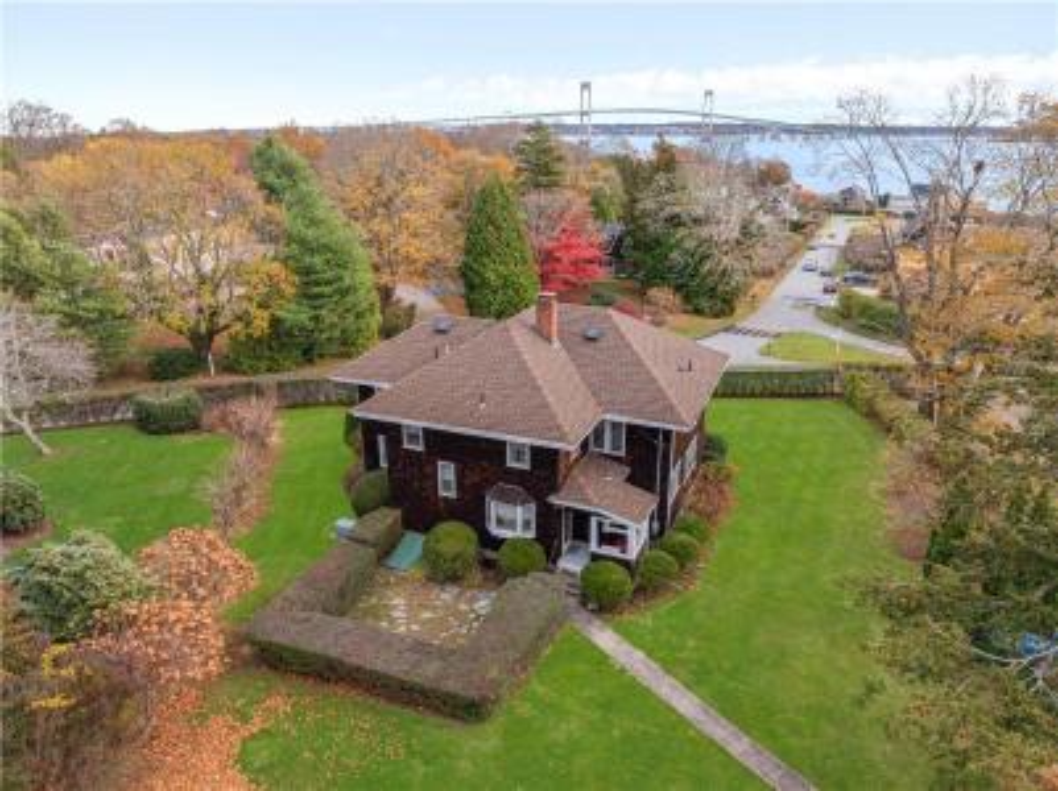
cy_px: 396
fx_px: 733
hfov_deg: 71.6
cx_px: 529
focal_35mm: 24
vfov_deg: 56.7
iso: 100
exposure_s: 1/60
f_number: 2.8
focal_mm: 12.29
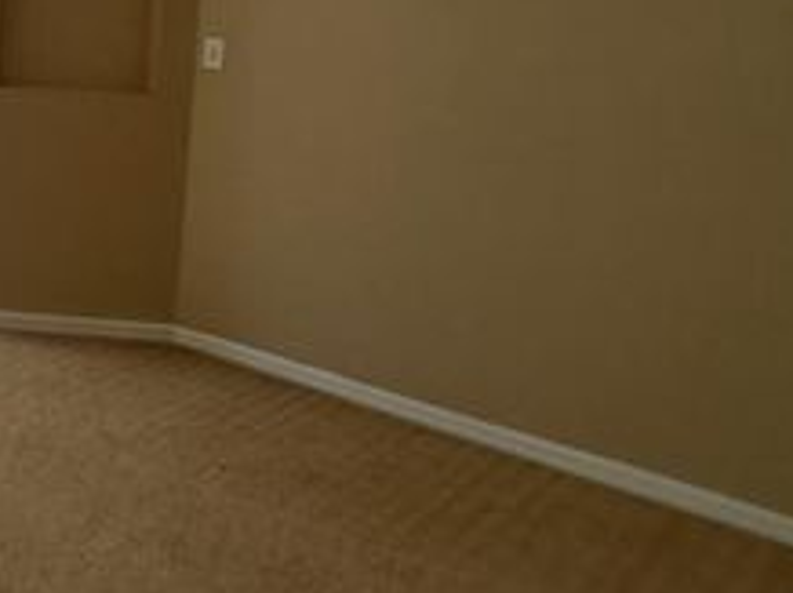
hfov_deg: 30.6
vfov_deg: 31.5
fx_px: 961
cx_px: -326
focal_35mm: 42
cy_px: -11
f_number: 2.2
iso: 50
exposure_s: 1/60
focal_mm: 1.74
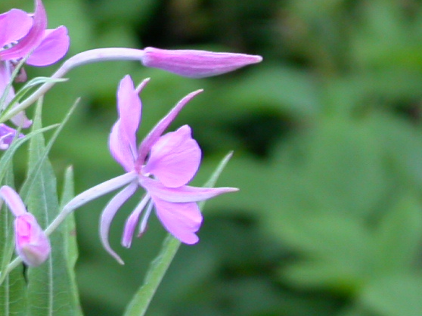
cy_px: 117
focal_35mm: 238
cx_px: -6
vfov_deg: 6.2
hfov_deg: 8.3
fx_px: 2900
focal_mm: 17.3
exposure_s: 1/15.2
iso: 100
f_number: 3.6
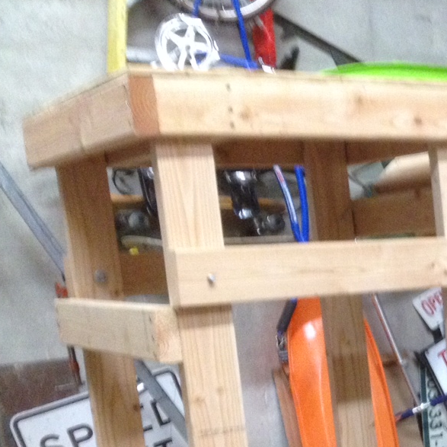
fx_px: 1256
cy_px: 443
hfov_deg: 18.6
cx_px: 599
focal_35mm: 86
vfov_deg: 19.6
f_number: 2.4
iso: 320
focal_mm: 4.28
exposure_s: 1/20
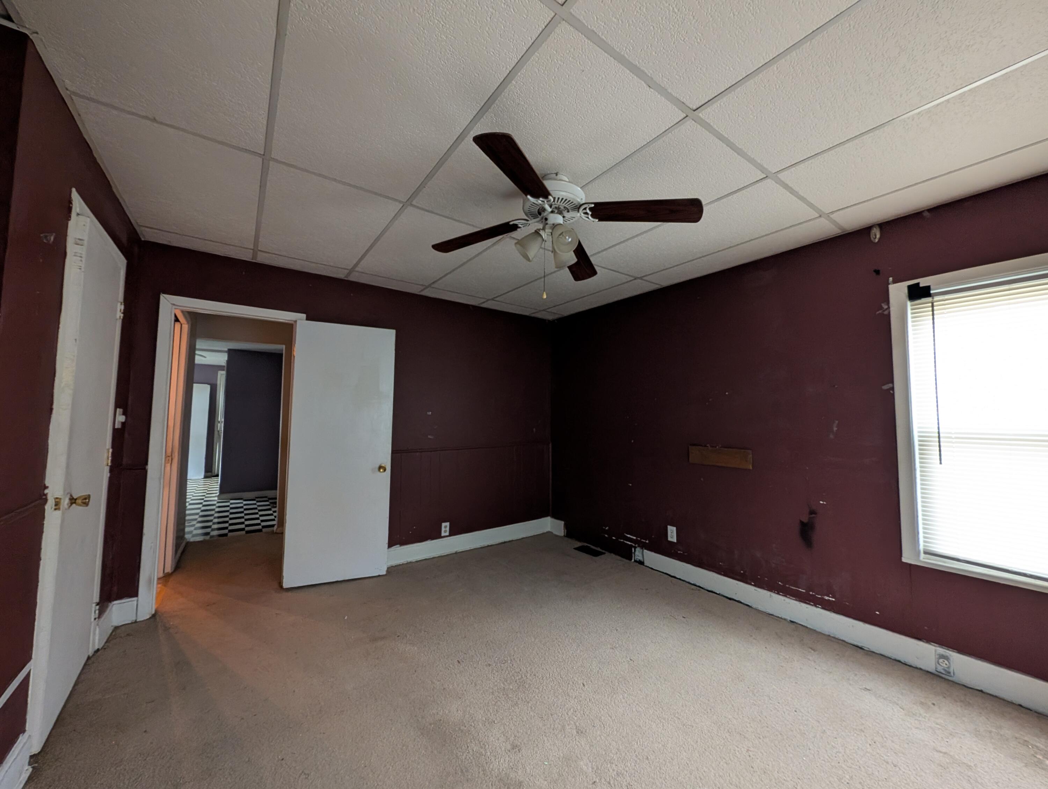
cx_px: 524
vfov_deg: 94.6
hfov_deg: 110.5
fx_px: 364
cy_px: 394
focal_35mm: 12
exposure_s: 1/24.8
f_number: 1.7
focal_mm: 2.02
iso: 149
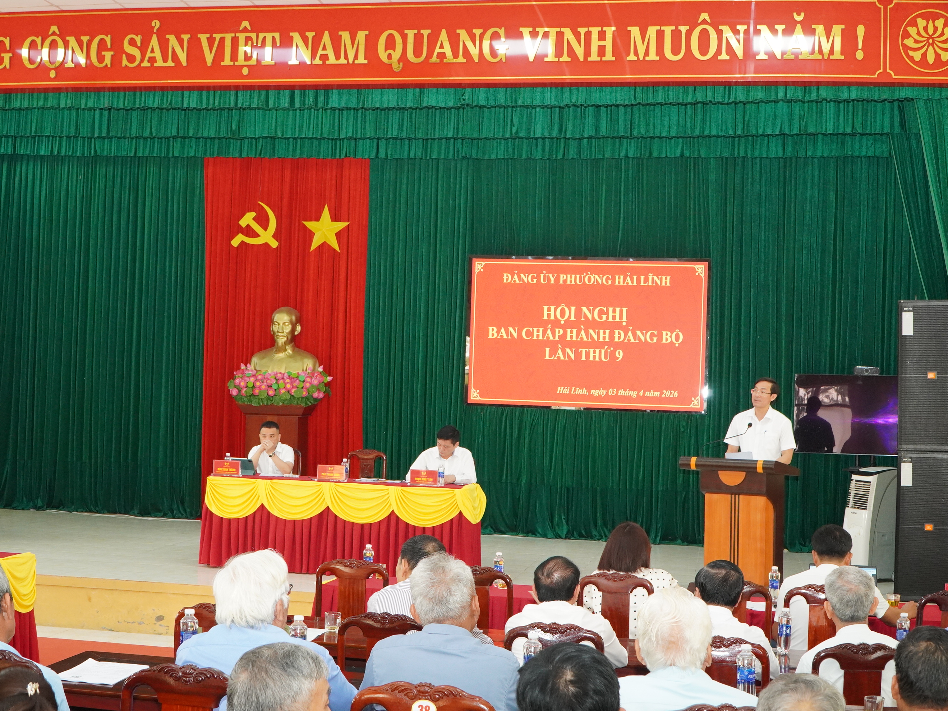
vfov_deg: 31.5
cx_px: 411
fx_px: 1260
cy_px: 355
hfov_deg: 41.2
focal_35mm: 46
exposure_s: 1/60
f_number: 7.1
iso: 2000
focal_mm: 28
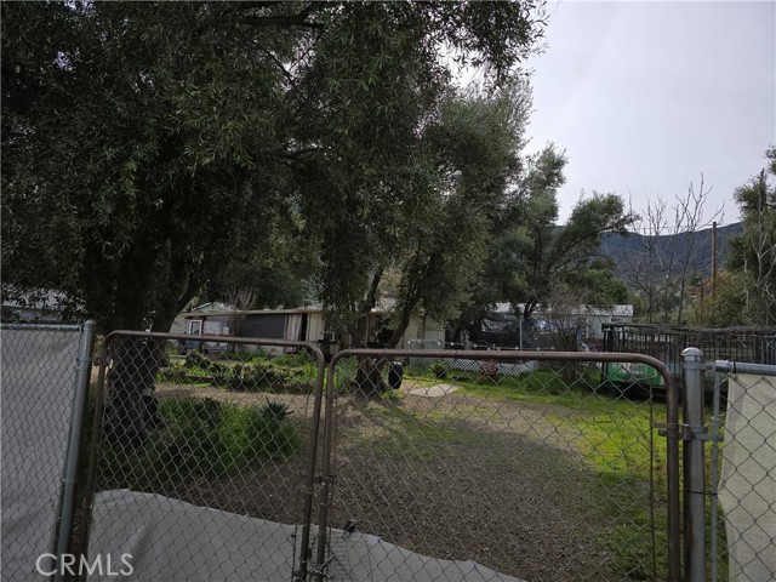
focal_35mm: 23
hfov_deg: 73.9
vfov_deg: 58.9
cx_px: 388
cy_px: 291
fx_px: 516
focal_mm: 6.3
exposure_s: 1/934
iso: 12
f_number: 1.7
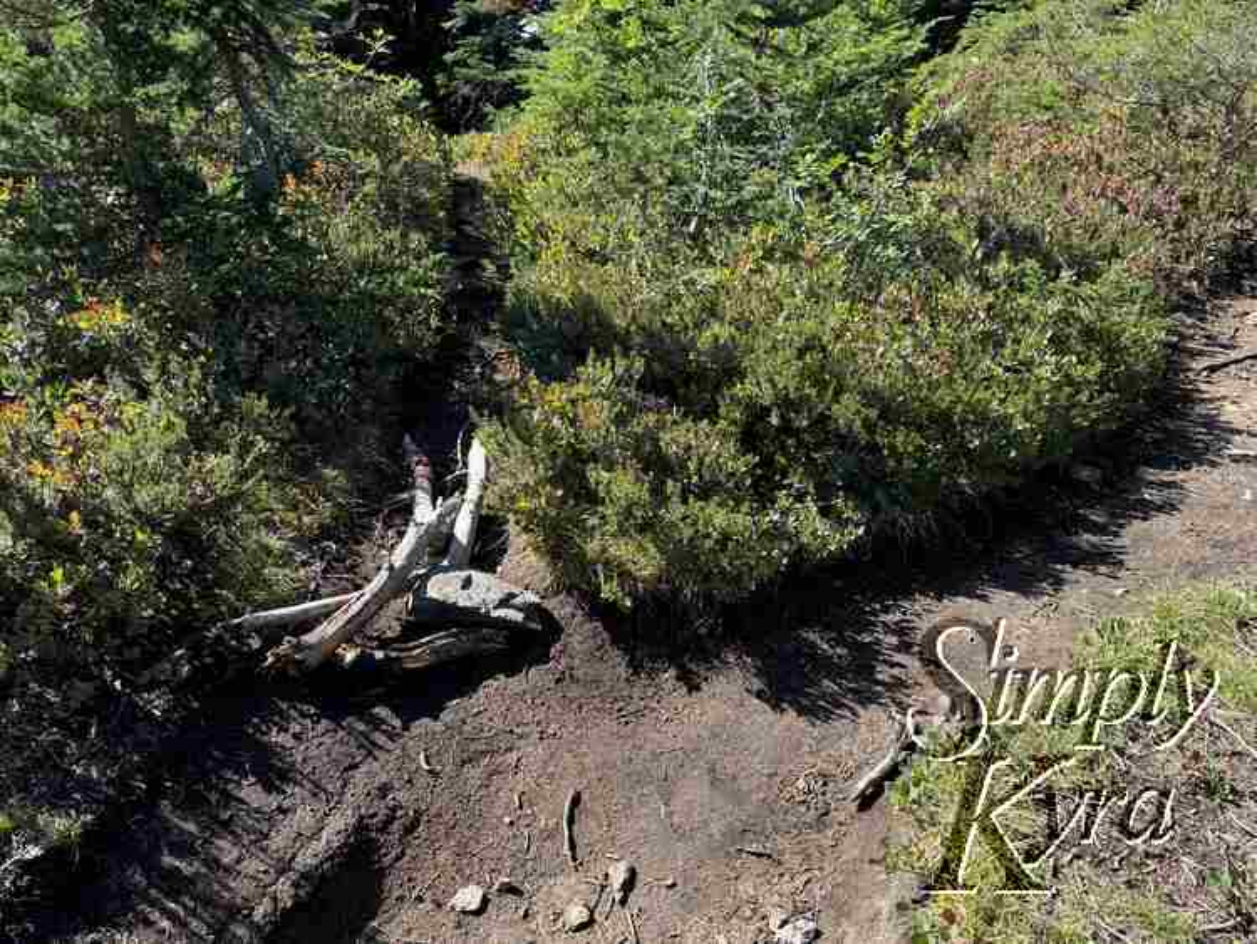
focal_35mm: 24
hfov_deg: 71.6
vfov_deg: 56.8
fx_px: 872
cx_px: 628
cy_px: 472
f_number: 1.78
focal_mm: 6.76
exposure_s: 1/888
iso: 80
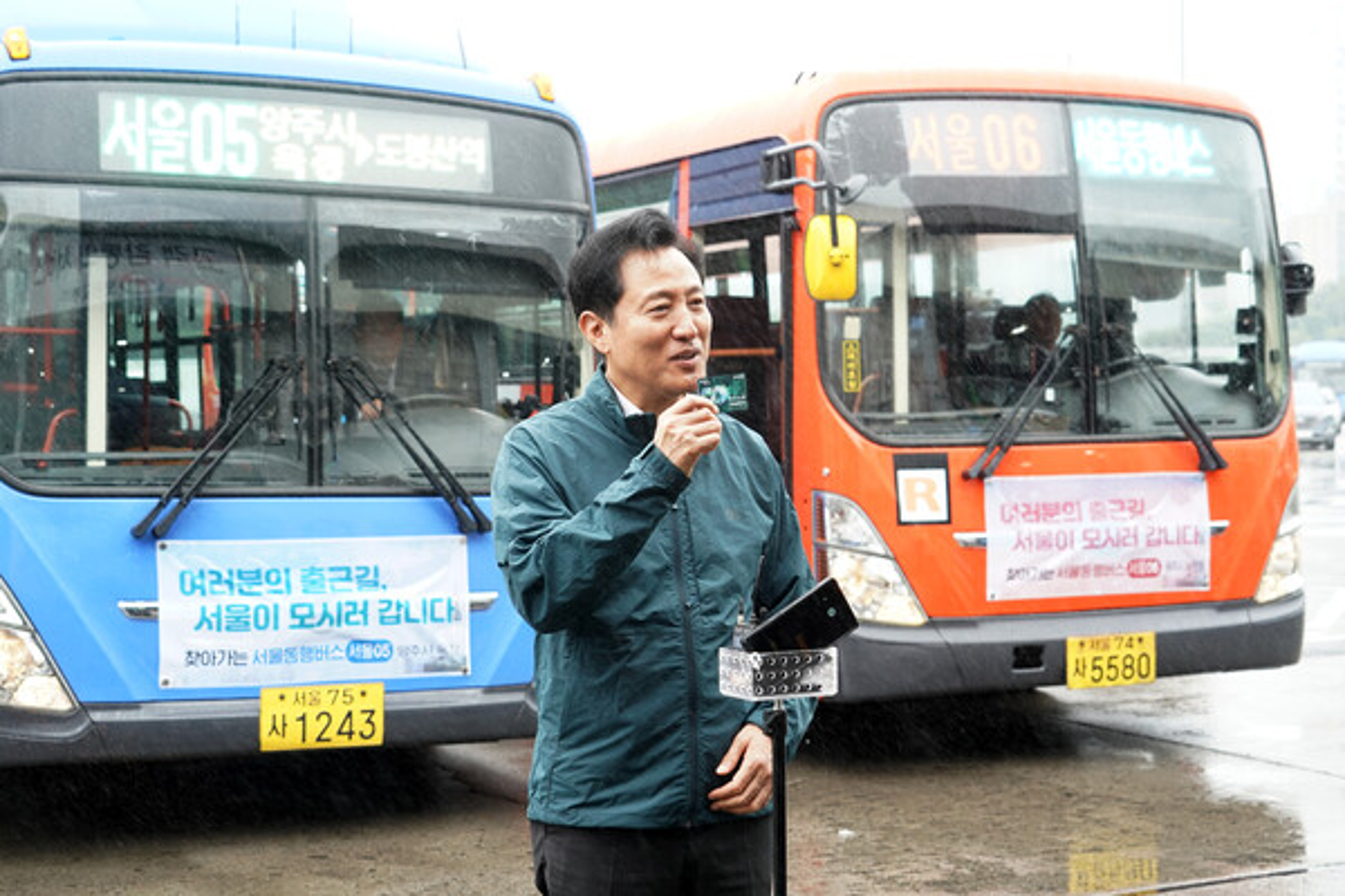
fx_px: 2055
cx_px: 672
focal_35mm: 55
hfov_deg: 36.2
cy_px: 448
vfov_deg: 24.6
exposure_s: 1/160
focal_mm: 55
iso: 1000
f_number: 6.3
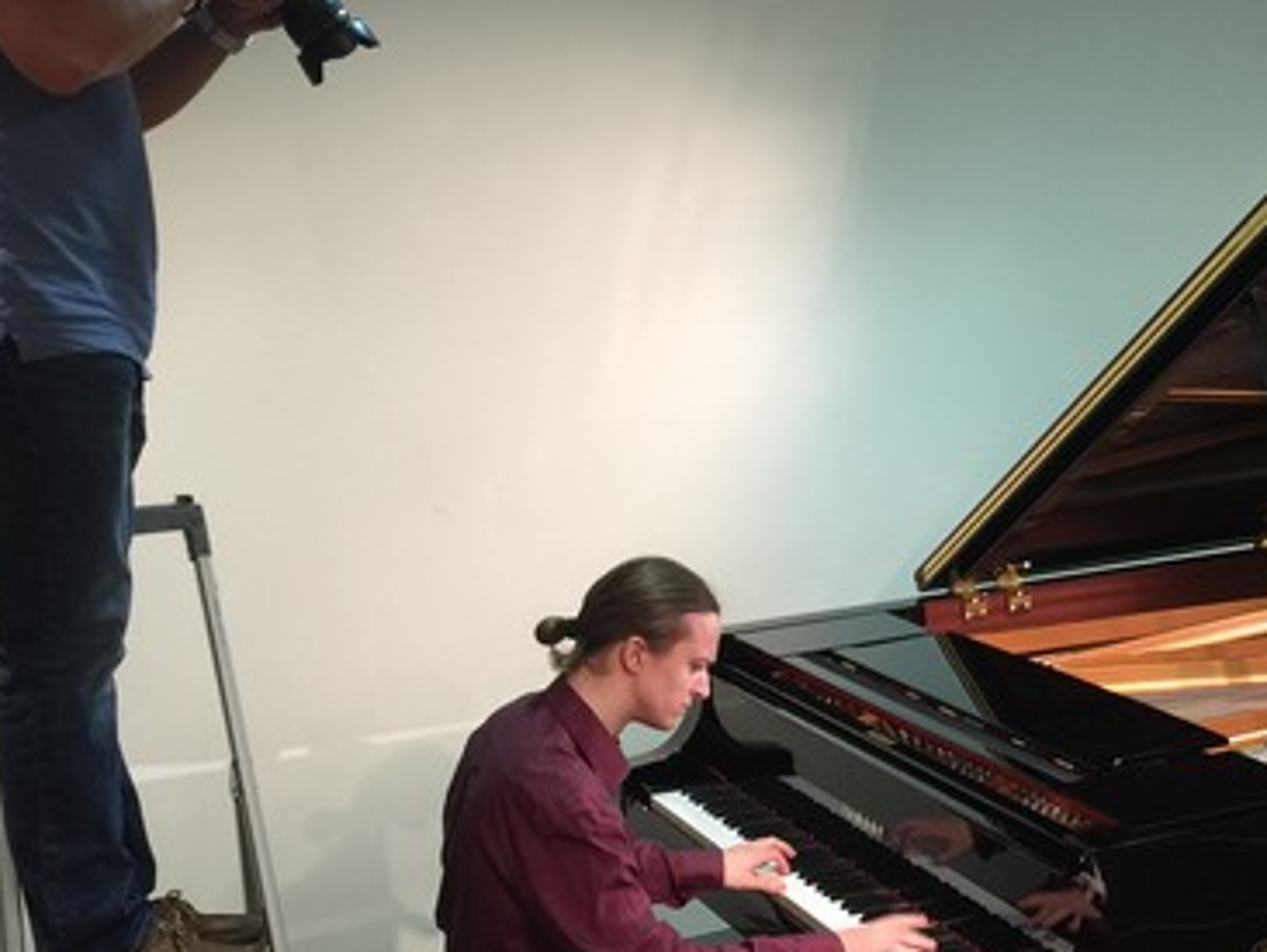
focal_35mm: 57
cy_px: 550
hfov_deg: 33.2
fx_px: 2088
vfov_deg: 25.7
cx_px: 924
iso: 50
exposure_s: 1/15
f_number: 2.2
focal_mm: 4.15
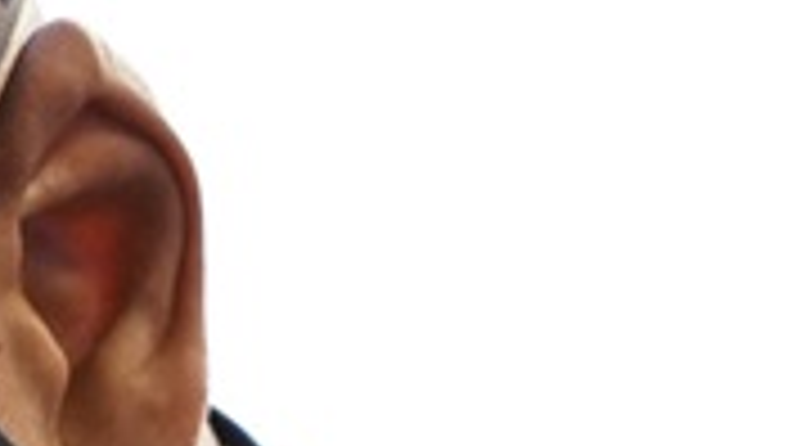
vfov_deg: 0.5
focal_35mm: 2376
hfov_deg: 0.9
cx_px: -729
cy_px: 1045
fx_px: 49898
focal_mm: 400
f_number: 2.8
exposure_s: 1/2000
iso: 1000
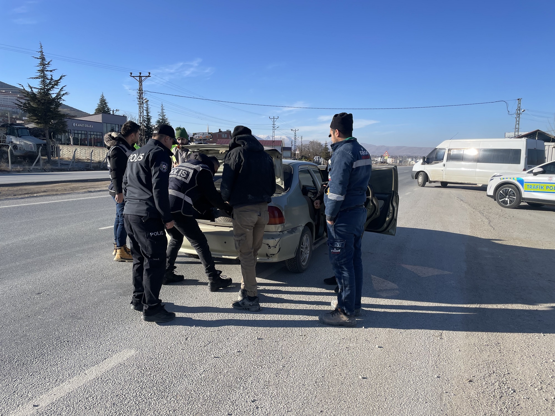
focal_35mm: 26
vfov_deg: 53.1
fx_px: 417
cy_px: 208
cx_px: 278
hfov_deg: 67.3
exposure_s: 1/2817
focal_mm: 4.2
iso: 32
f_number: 1.6
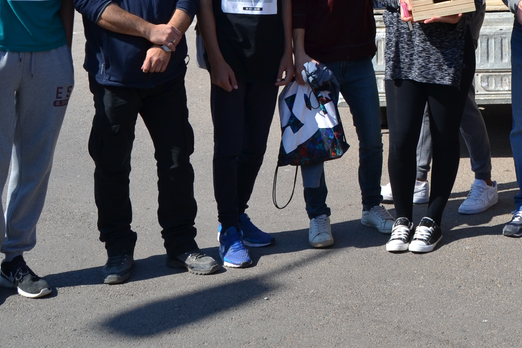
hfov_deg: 23.8
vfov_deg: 16.2
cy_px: -61
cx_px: 543
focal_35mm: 81
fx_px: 1175
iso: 100
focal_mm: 22
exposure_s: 1/250
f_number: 8
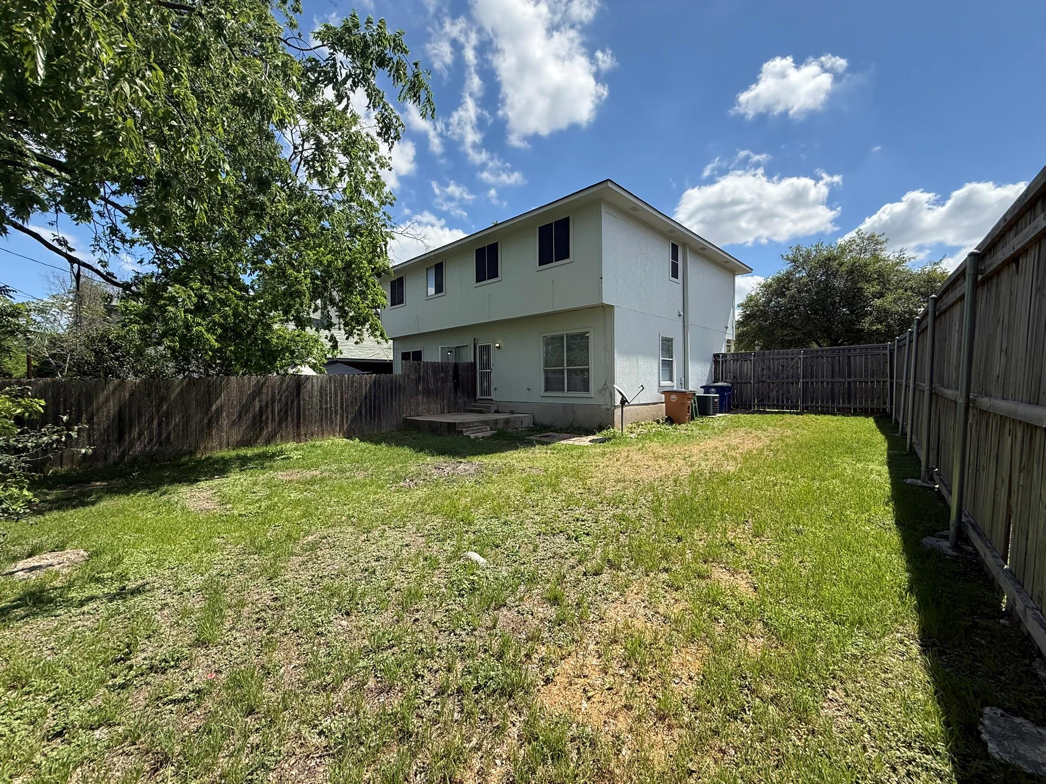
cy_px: 392
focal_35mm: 14
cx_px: 523
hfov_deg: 102.1
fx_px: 423
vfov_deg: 85.7
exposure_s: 1/2024
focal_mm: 2.22
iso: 64
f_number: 2.2
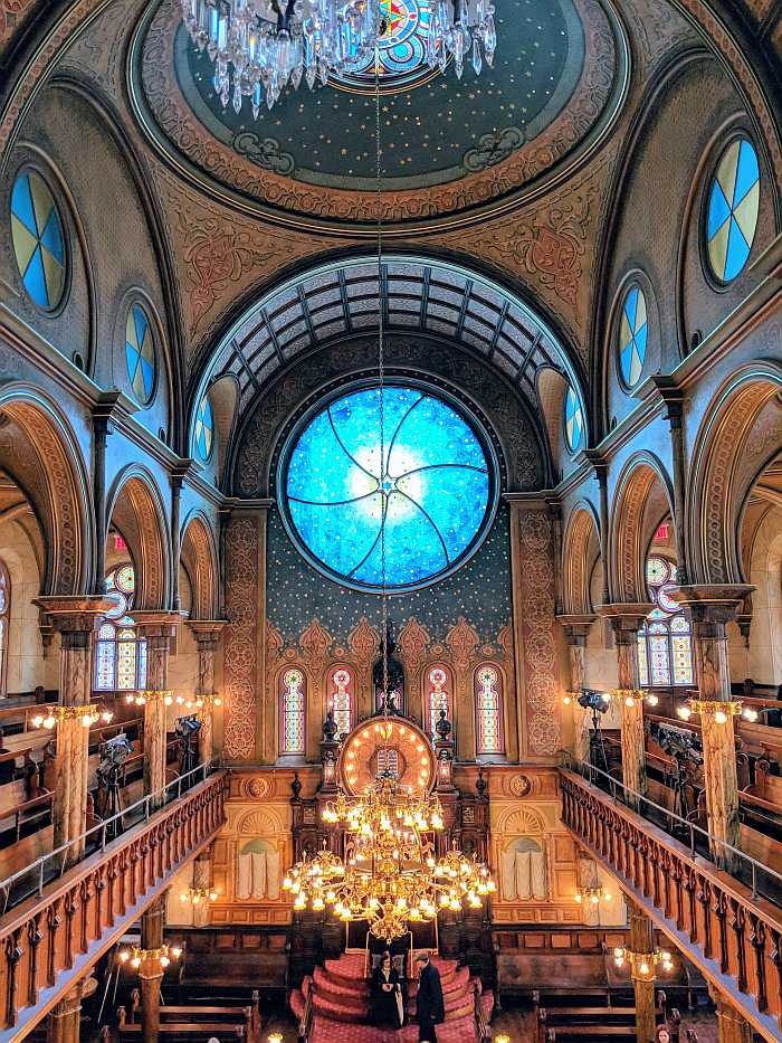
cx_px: 391
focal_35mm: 27
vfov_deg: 65.3
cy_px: 522
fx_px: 813
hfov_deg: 51.4
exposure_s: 1/121
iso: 128
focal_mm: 4.44
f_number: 1.8
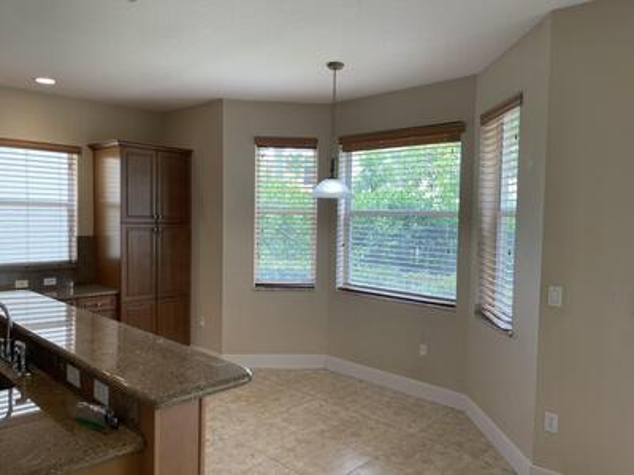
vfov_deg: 53.1
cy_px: 238
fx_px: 476
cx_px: 317
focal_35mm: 26
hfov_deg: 67.3
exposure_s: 1/120
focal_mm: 5.1
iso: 50
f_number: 1.6
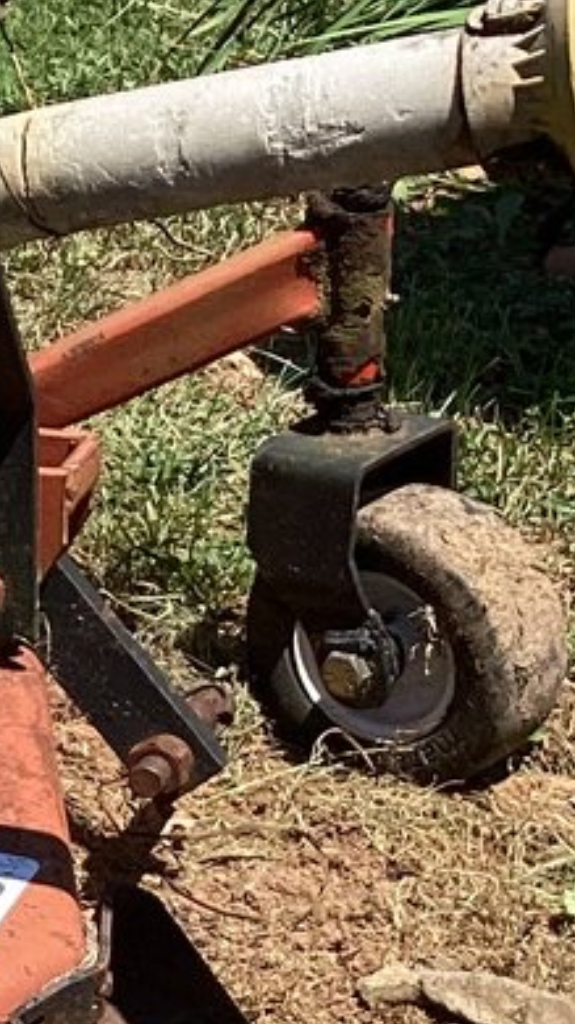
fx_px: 3555
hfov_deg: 8.4
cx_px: -868
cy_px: 899
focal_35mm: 131
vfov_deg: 16.2
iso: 25
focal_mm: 3.3
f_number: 2.4
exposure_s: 1/858
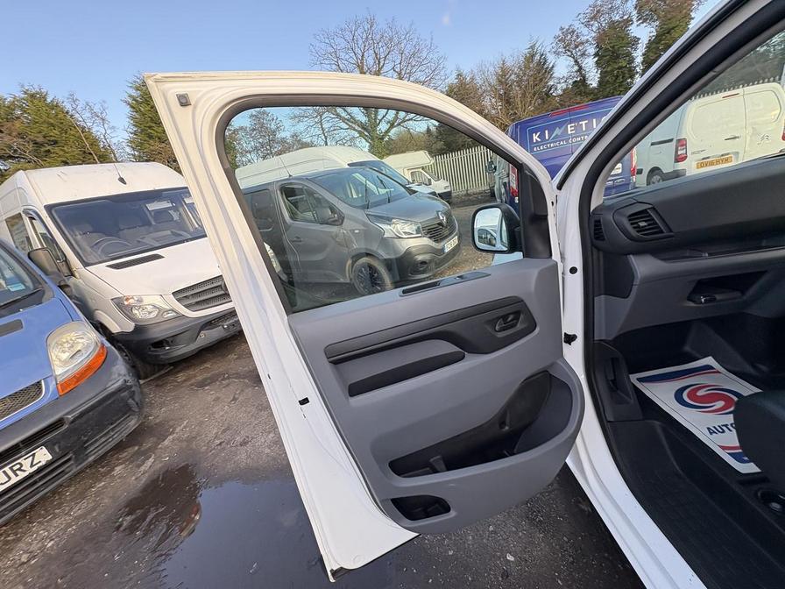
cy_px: 294
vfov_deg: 85.7
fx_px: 317
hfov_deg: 102.1
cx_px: 392
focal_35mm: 14
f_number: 2.2
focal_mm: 2.22
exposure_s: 1/131
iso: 50
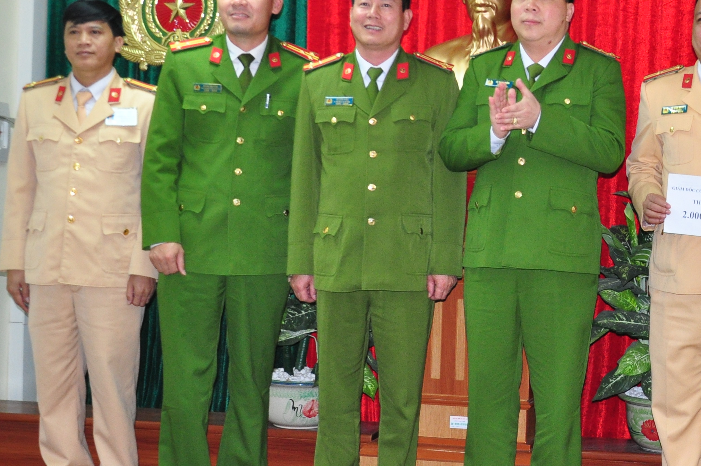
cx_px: 637
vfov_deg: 19.4
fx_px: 1362
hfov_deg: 27.8
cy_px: 153
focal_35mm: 70
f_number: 3.8
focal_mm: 22
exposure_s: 1/60
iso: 800
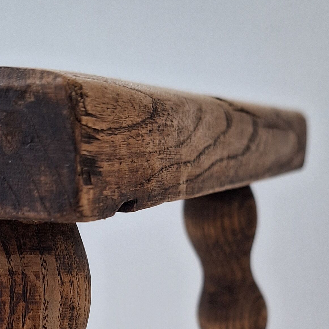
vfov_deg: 23.3
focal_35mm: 71
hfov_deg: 24.3
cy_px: 332
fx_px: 763
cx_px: 148
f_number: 1.8
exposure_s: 1/50
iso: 125
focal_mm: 5.54
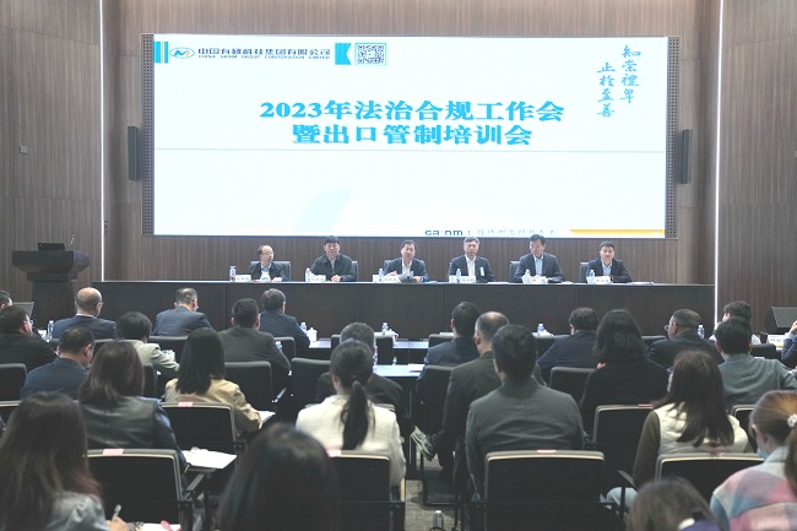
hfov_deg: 54.4
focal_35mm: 35
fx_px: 775
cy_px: 266
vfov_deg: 37.8
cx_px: 398
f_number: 3.2
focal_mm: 35
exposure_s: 1/800
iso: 1600
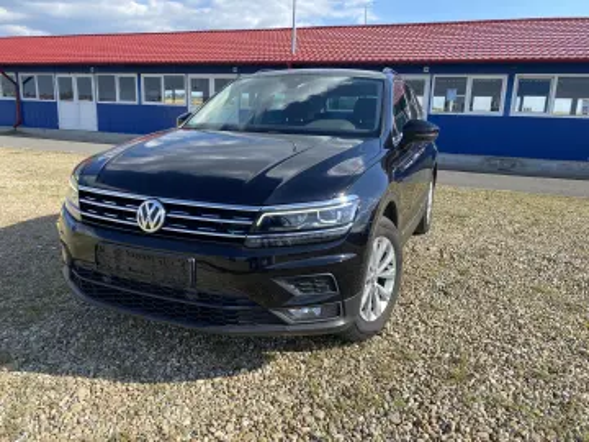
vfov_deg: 53.1
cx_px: 294
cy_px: 221
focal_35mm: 26
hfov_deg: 67.3
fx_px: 442
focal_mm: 4.25
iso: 32
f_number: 1.8
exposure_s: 1/1043
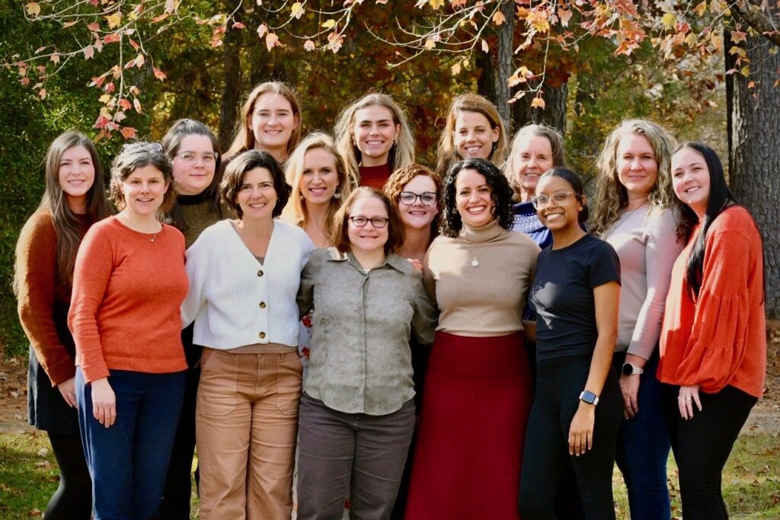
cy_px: 260
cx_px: 390
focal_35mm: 158
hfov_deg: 13.0
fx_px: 3413
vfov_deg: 8.7
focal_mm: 105
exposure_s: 1/500
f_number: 11
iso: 1600
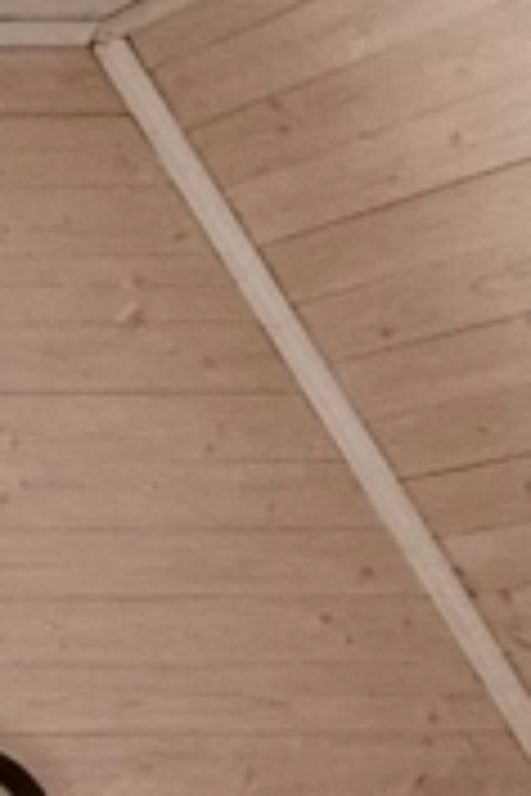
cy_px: 1068
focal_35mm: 103
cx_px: -1724
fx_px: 2279
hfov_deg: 7.6
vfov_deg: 18.3
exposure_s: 1/99
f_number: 2.2
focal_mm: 2.22
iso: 50
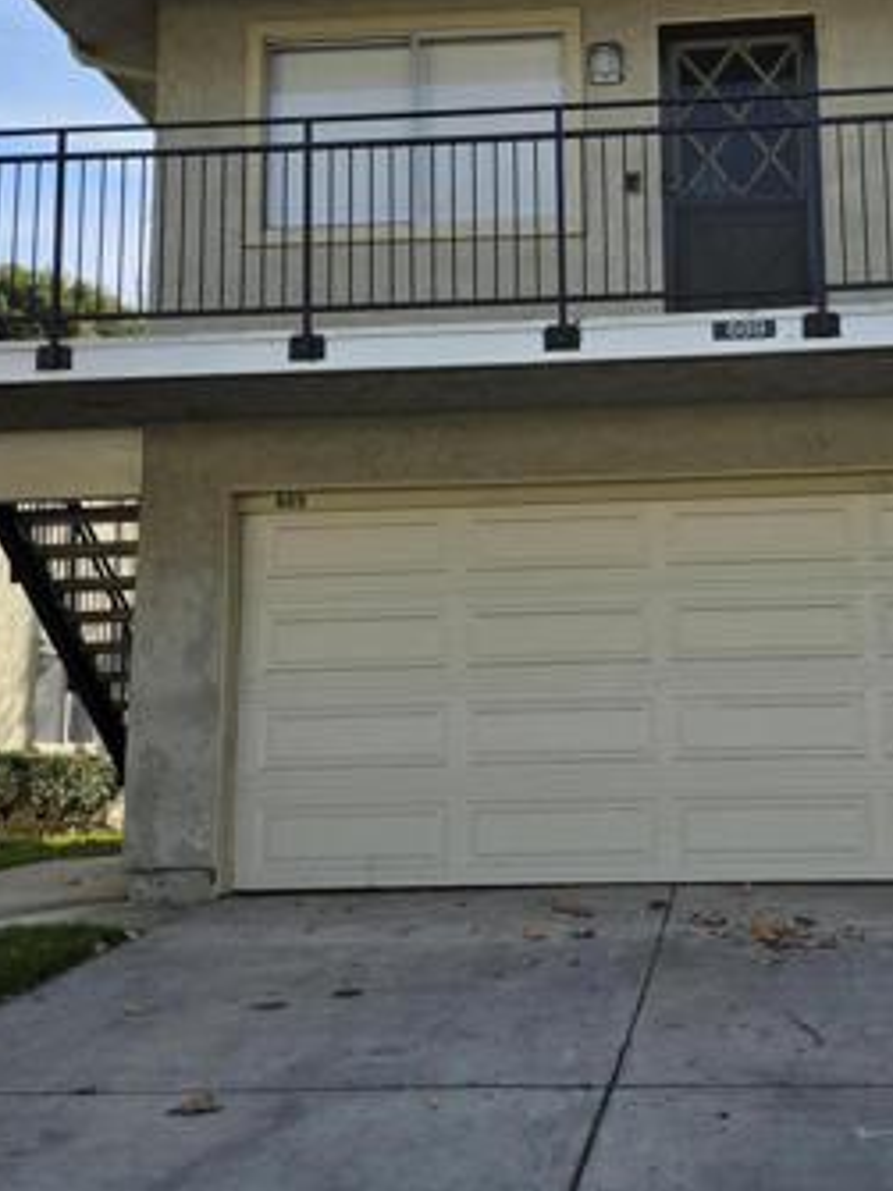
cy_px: 484
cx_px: 637
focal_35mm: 44
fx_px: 1514
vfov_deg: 42.8
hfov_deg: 32.4
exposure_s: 1/5153
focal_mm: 6.3
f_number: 1.7
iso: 80
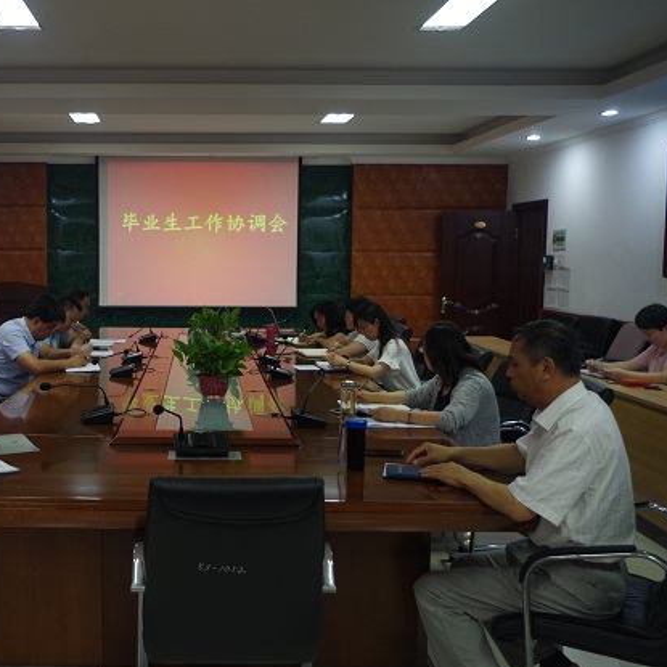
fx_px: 850
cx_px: 178
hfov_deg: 41.7
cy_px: 337
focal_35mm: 39
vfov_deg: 42.8
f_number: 4
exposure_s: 1/50
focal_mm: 20
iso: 800
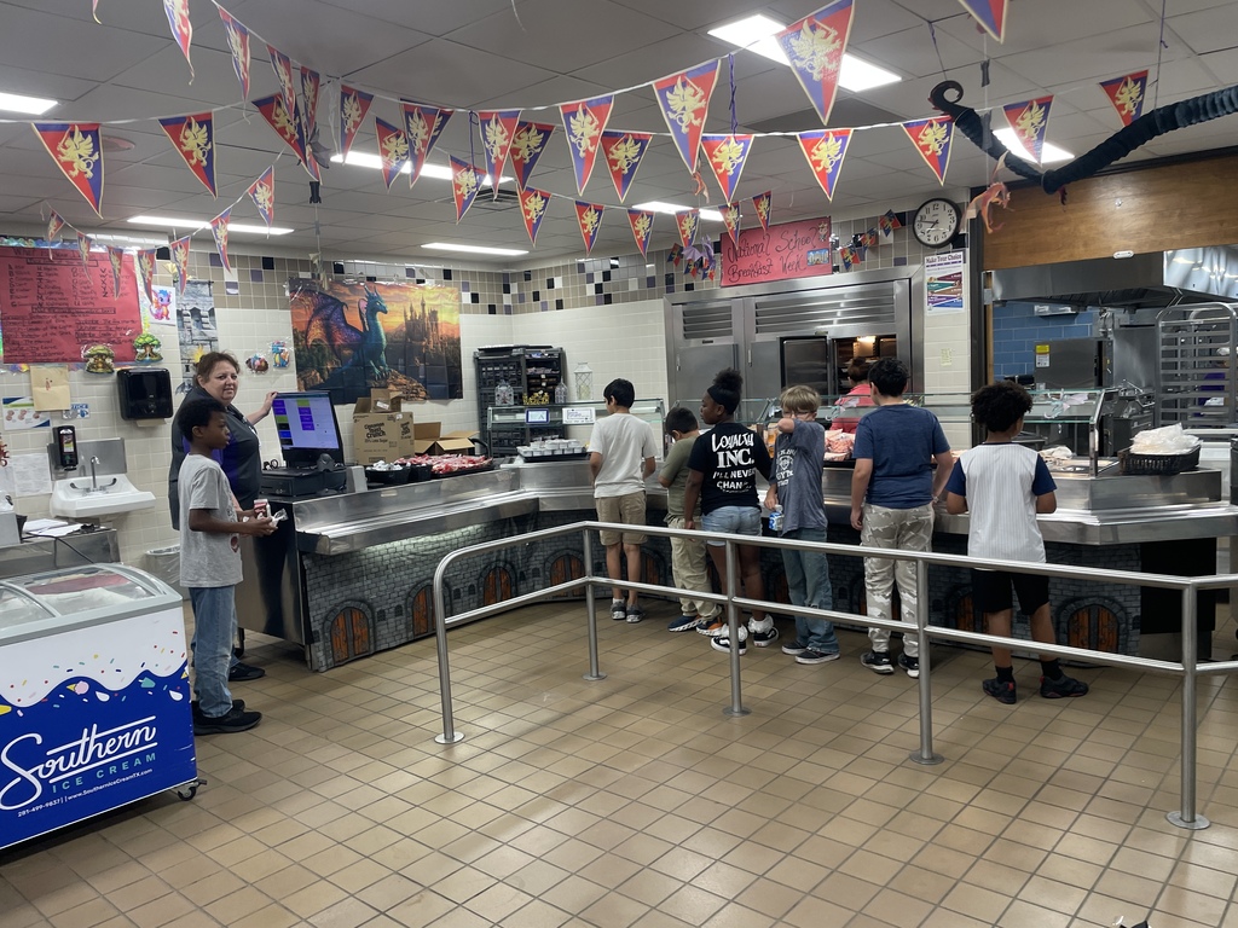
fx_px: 930
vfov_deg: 53.1
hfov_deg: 67.3
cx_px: 619
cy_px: 464
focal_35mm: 26
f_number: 1.6
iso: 64
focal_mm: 4.2
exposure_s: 1/60
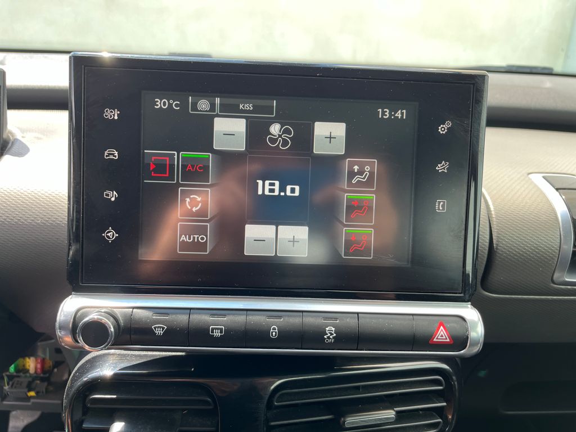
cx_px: 288
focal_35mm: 26
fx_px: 433
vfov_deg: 53.1
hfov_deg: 67.3
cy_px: 216
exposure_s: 1/237
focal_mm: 5.1
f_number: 1.6
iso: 40
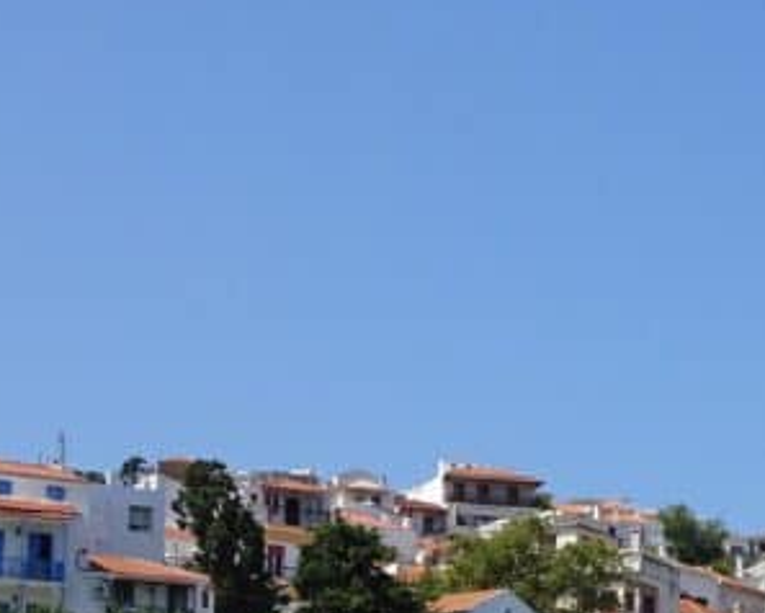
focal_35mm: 101
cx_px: 659
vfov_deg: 15.1
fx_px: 2288
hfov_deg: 18.7
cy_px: 546
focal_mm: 5.09
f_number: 4
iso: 80
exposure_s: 1/1000
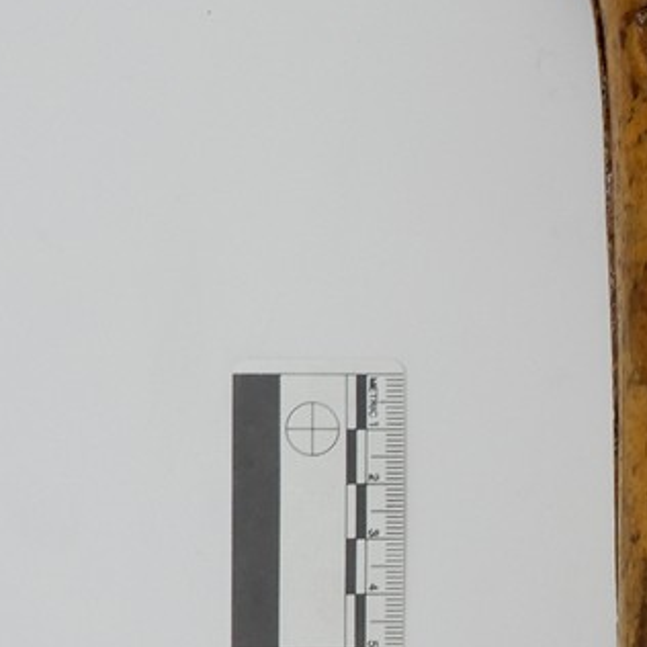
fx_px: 3447
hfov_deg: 10.6
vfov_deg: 10.7
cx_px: 733
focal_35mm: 163
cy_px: 518
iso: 110
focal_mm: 8
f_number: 6.3
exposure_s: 1/50
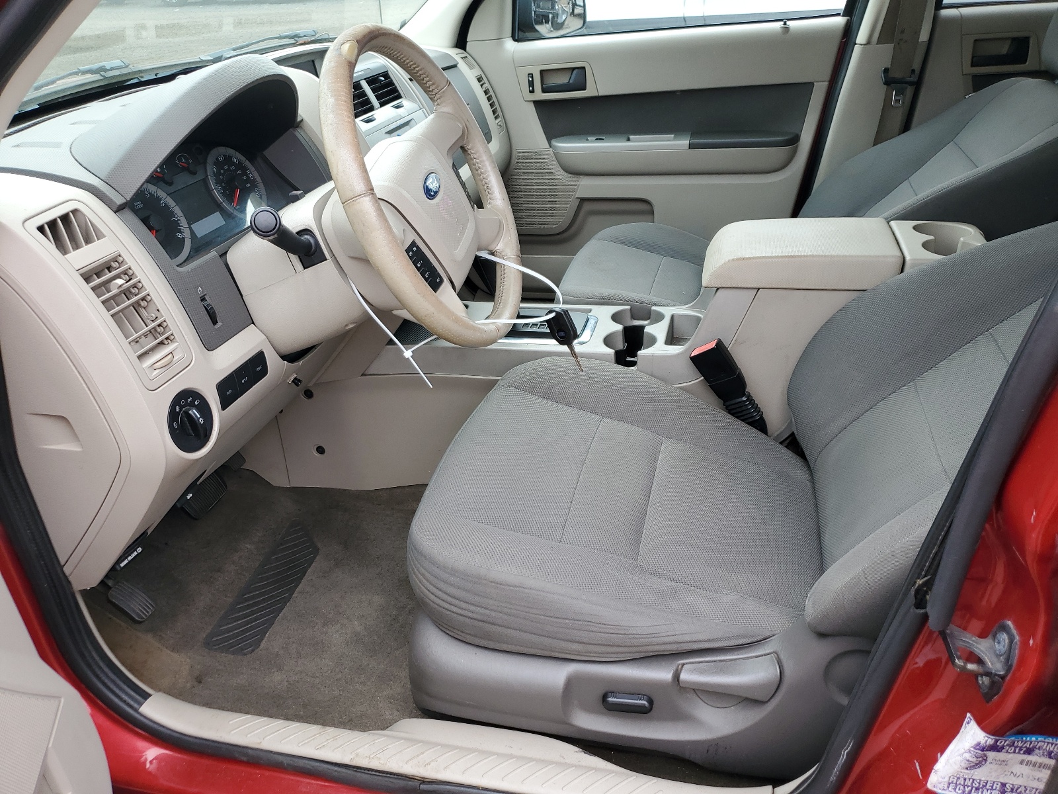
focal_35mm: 26
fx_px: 795
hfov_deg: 67.3
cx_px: 529
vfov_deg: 53.1
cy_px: 397
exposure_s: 1/185
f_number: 1.5
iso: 50
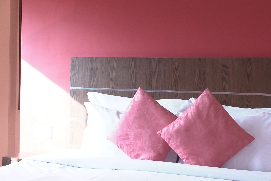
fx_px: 602
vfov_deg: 16.9
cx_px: 40
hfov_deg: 24.8
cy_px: 40
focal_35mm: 80
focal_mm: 28
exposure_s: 1/100
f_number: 7.1
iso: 4000
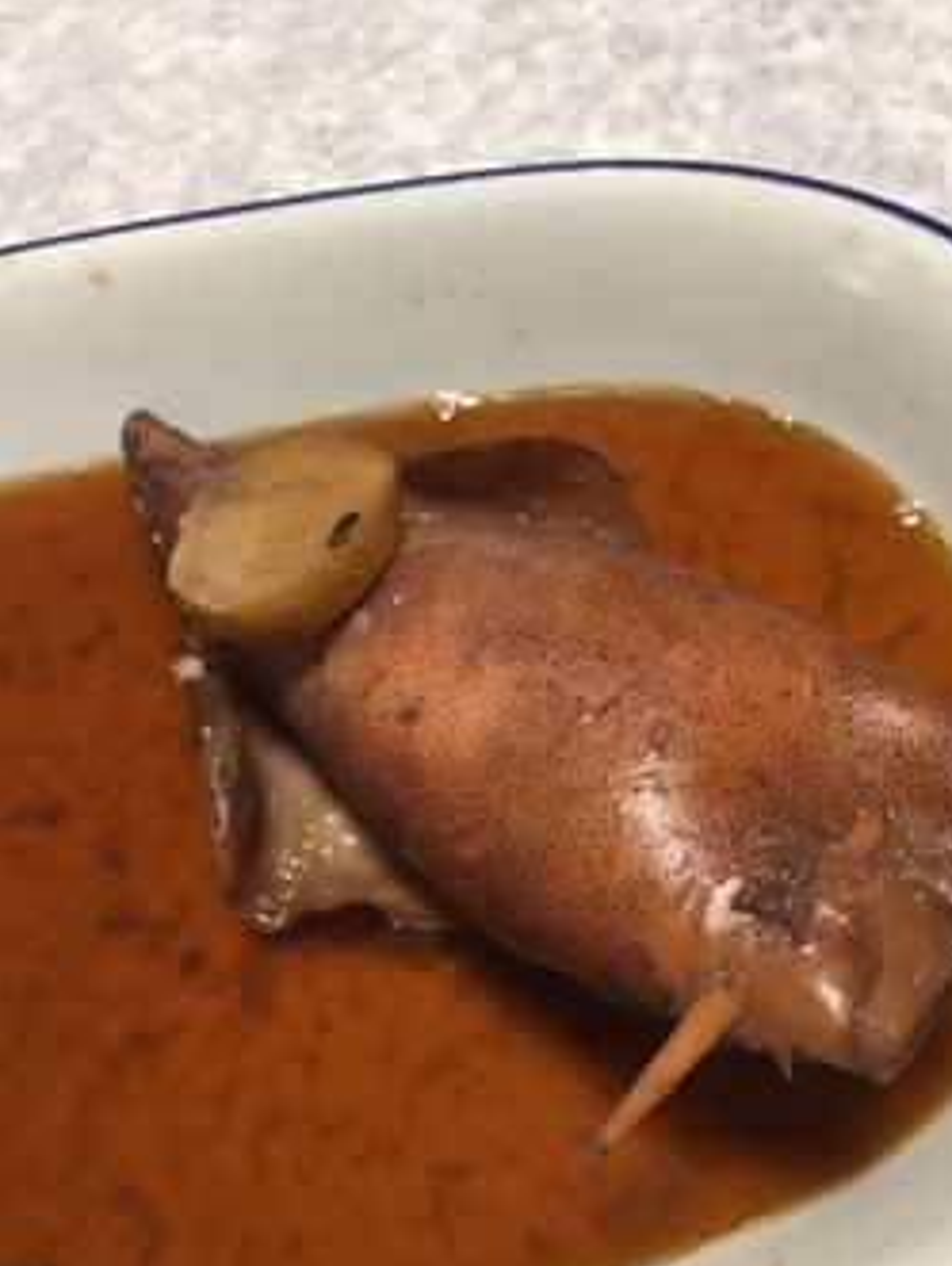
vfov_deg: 52.5
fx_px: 1281
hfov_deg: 40.6
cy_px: 574
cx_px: 570
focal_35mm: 35
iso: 125
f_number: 2.2
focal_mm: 4.15
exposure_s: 1/30
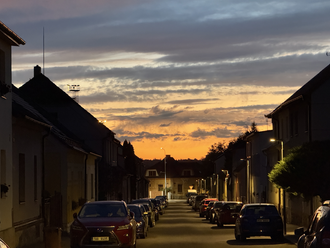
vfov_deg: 12.2
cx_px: 164
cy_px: 124
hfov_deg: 16.3
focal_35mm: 121
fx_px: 1153
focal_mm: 15.66
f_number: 2.8
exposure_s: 1/33
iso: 1600
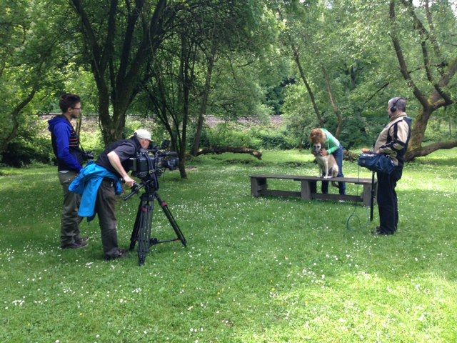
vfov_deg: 42.9
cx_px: 228
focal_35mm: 33
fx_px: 436
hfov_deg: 55.4
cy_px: 172
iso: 50
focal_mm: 4.13
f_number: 2.4
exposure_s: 1/120
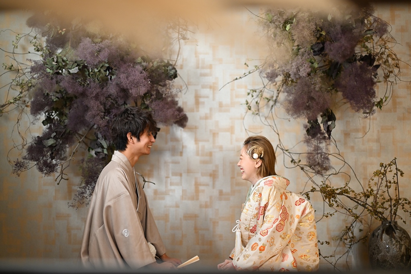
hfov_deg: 39.6
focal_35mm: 50
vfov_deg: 27.0
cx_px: 206
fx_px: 571
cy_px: 137
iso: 1000
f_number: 1.2
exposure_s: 1/125
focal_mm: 50
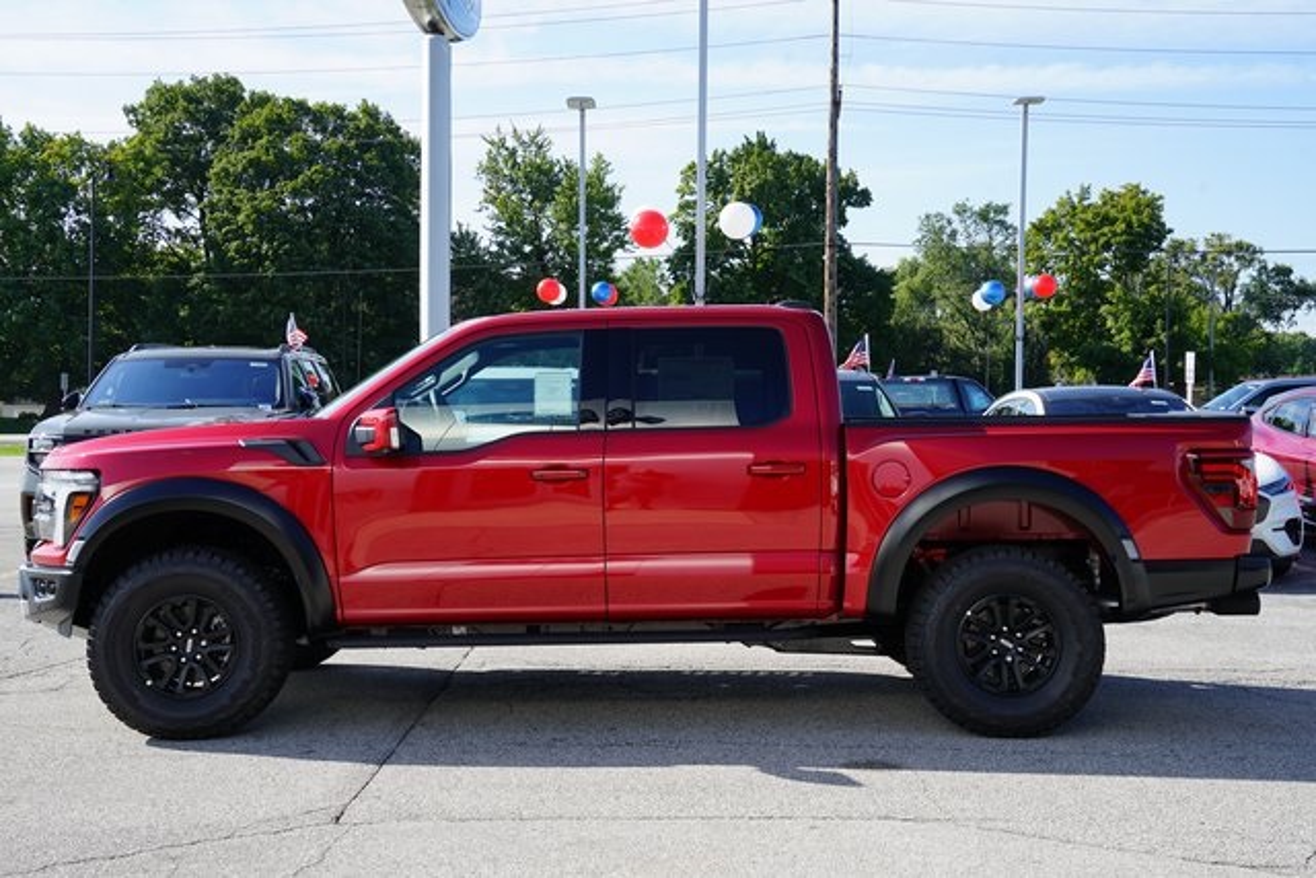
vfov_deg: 29.3
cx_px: 658
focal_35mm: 46
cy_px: 439
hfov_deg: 42.7
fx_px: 1682
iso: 100
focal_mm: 46
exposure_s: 1/80
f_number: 11
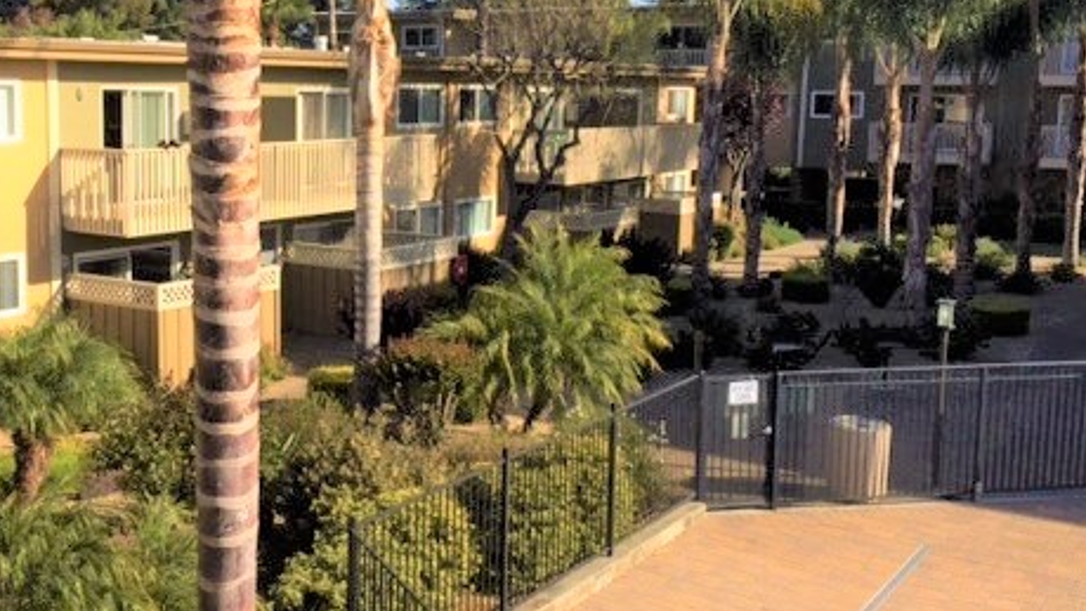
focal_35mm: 44
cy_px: 252
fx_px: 1267
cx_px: 368
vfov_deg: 27.1
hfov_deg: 45.7
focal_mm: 4.15
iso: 32
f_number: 2.2
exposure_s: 1/1953
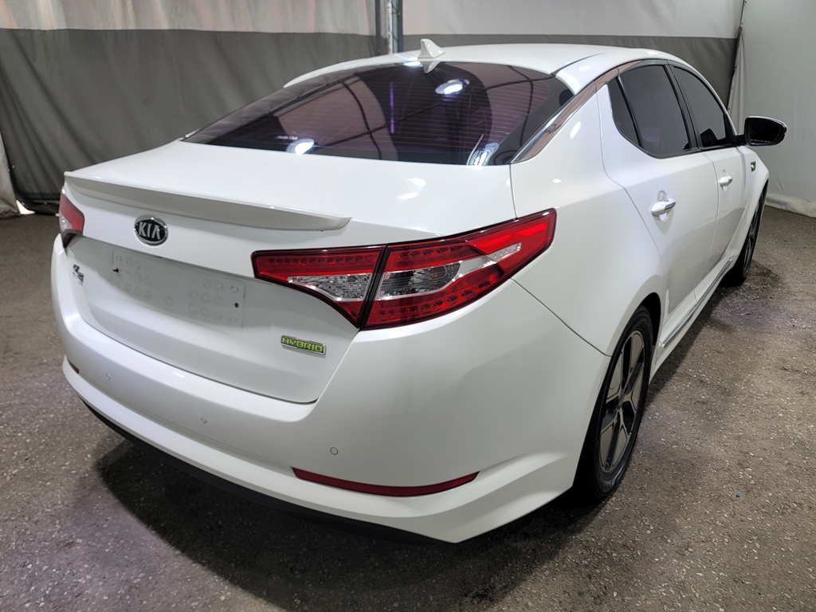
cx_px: 408
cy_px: 306
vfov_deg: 54.9
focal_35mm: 25
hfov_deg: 69.4
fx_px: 589
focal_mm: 7
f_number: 1.8
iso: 25
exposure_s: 1/120
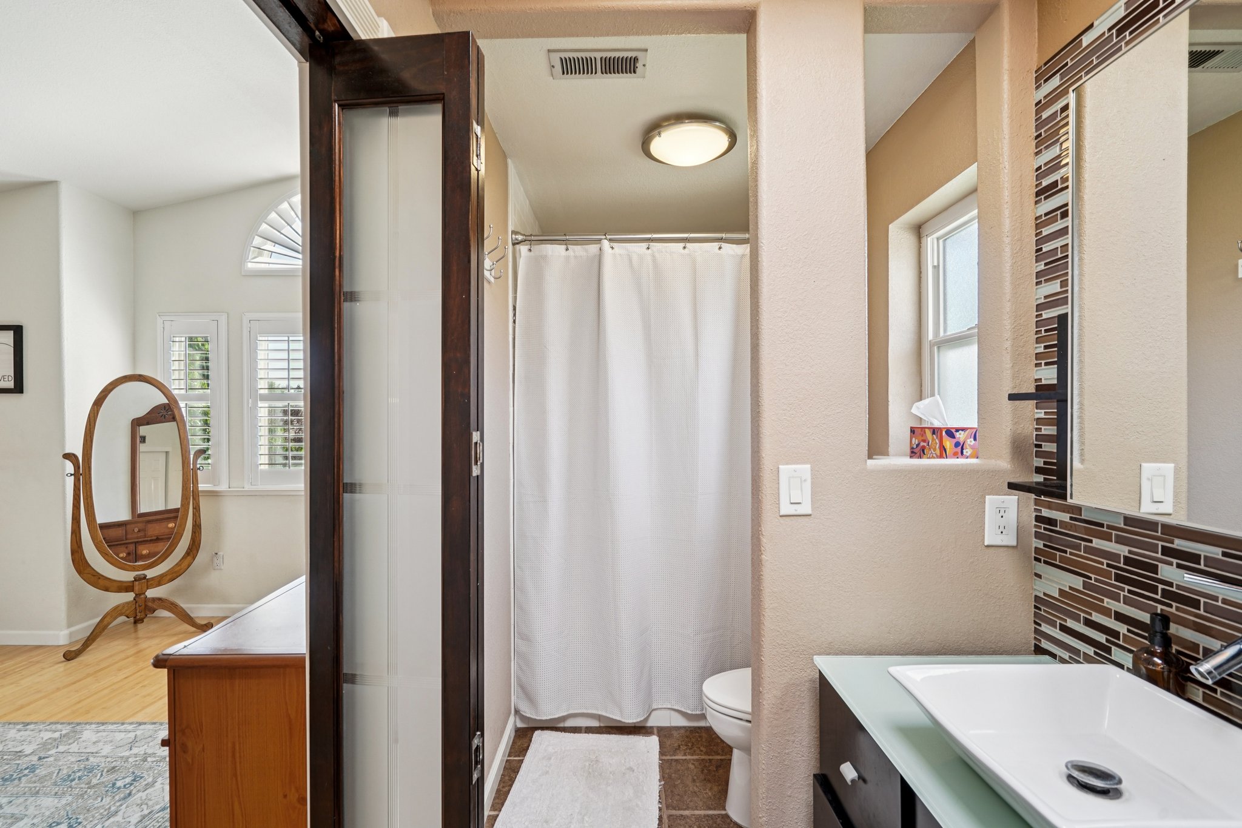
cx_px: 621
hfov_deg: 96.7
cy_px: 414
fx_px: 552
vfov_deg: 73.7
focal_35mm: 16
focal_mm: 16
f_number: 8
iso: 250
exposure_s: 1/15
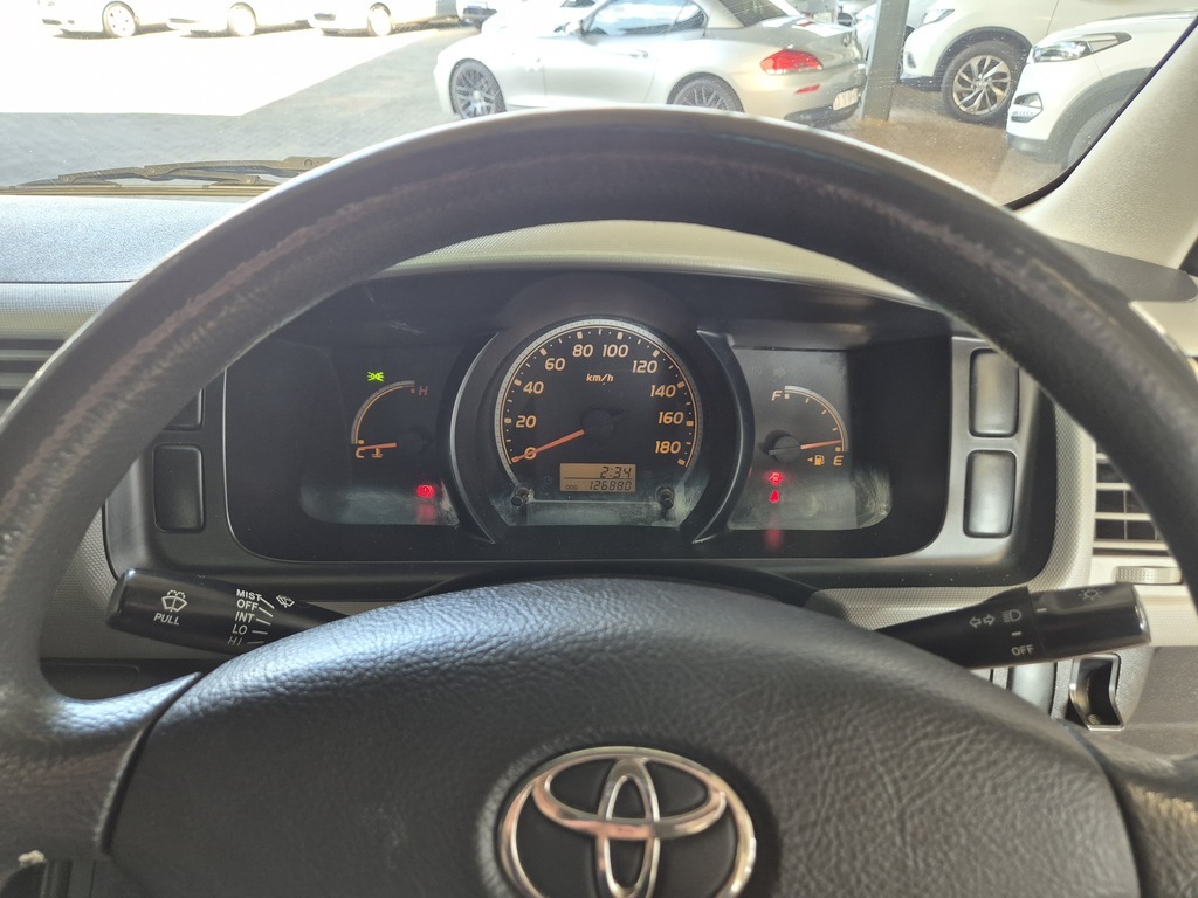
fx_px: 796
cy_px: 449
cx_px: 599
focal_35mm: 23
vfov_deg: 58.9
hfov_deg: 73.9
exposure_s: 1/100
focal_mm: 5.4
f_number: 1.8
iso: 250
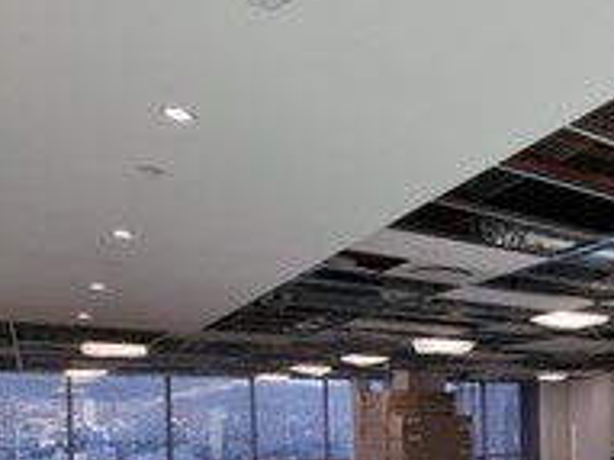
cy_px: 423
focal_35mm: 34
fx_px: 603
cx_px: 720
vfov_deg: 38.6
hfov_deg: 40.1
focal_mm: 2.2
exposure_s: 1/167
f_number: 2.2
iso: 50
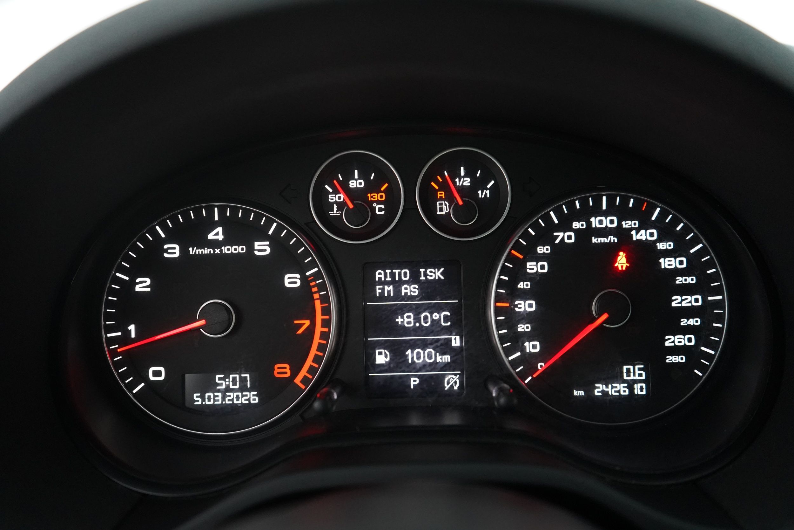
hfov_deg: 55.8
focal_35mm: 34
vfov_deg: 38.9
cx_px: 397
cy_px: 265
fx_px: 750
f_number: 4
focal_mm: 34
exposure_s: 1/60
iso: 8000
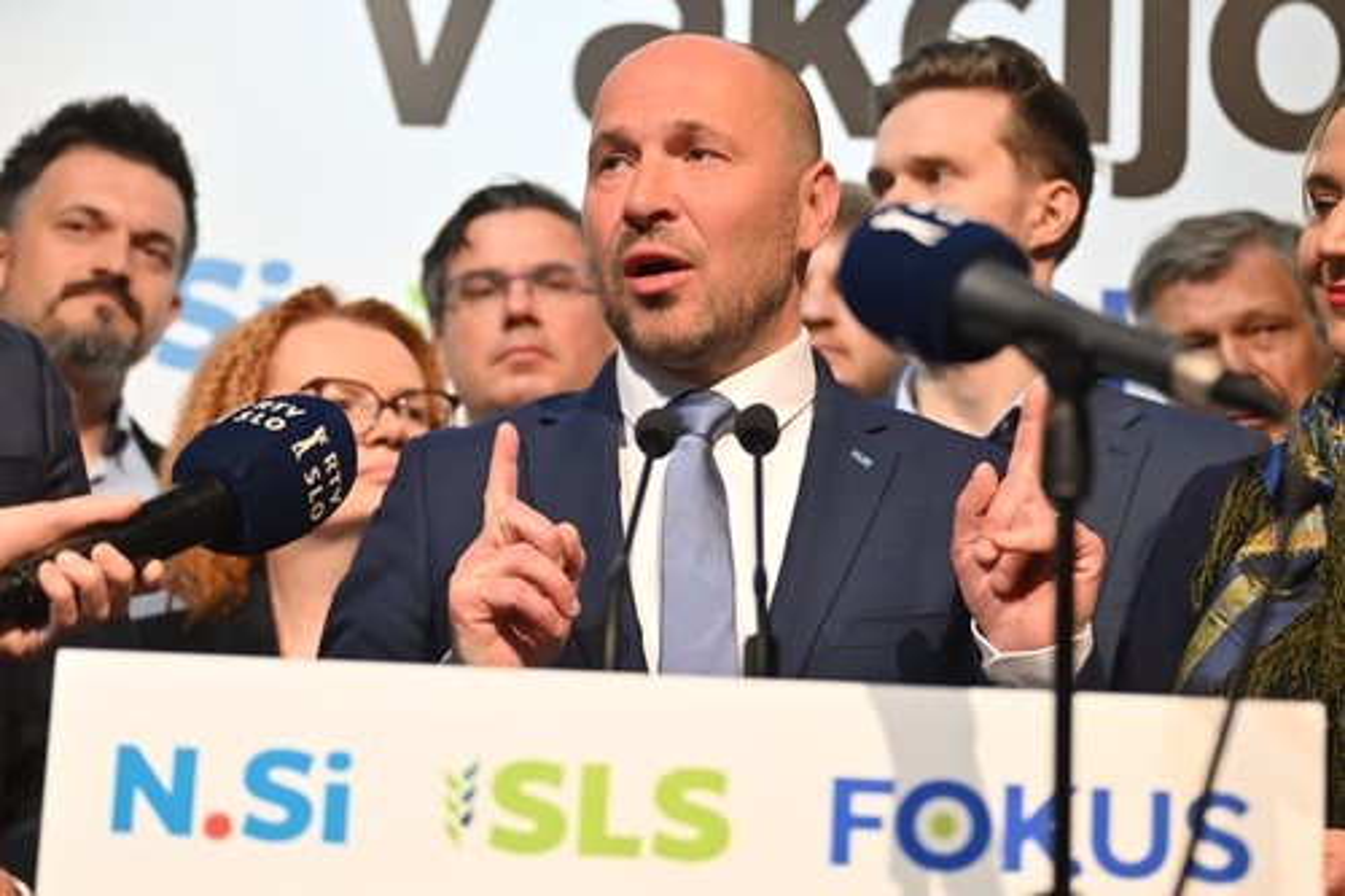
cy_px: 448
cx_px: 672
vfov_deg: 16.8
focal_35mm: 81
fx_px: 3025
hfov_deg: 25.1
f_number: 2.8
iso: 640
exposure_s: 1/400
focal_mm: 54
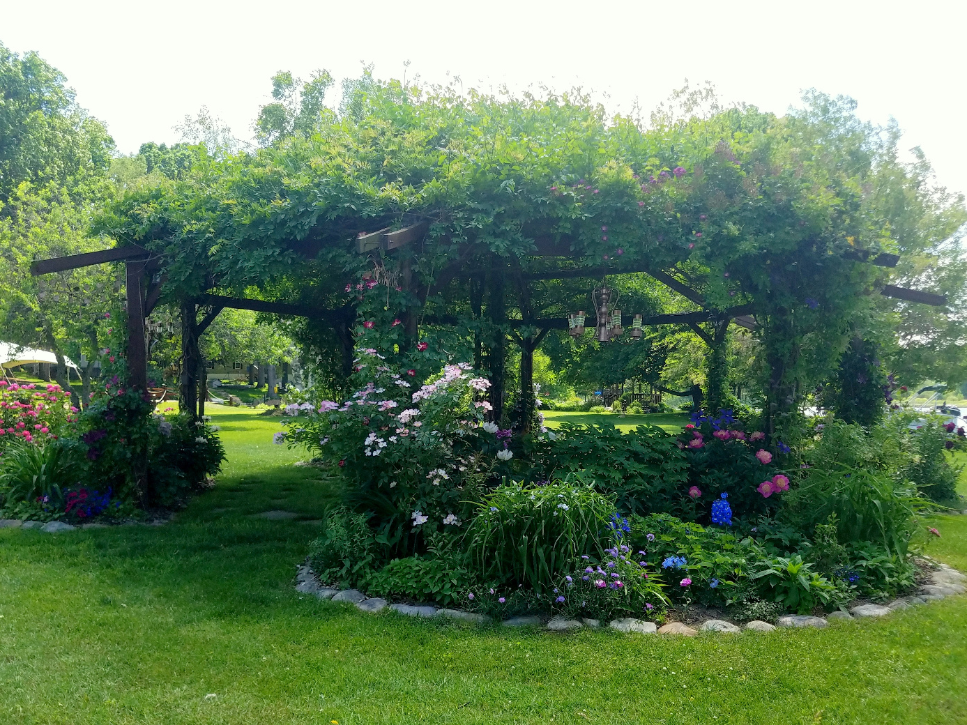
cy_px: 392
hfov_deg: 60.0
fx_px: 838
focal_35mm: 30
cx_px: 478
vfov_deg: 46.7
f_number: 1.7
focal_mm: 4.2
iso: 50
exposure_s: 1/940
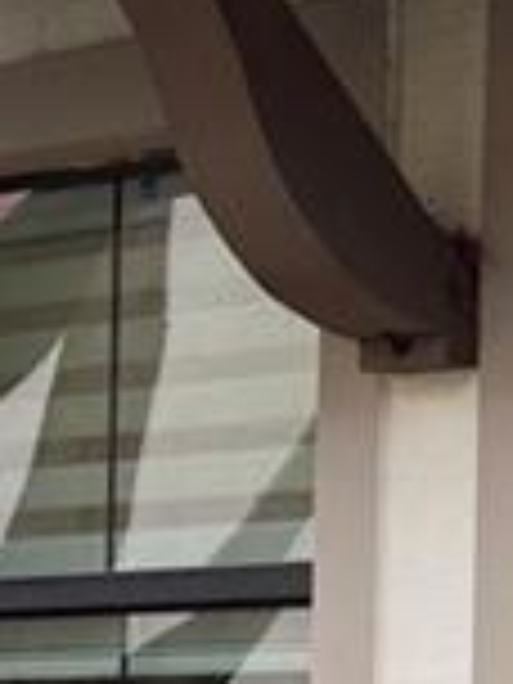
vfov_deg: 10.4
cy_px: 590
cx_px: 796
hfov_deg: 7.7
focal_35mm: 189
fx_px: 3735
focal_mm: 6.76
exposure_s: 1/169
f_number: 1.78
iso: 64
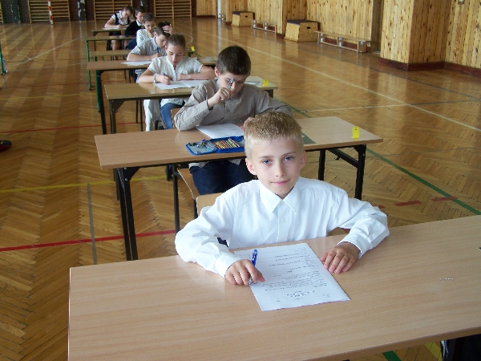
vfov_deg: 37.7
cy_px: 180
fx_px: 528
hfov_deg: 49.0
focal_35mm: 38
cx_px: 240
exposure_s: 1/60
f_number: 2.8
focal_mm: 6.3
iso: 80
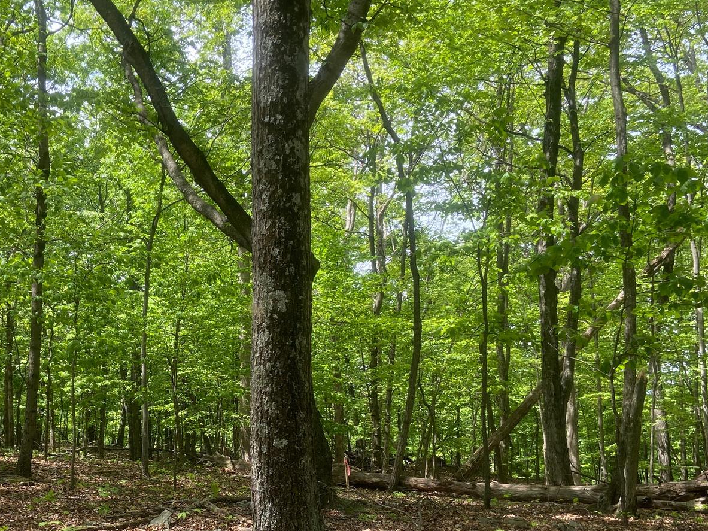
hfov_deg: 41.6
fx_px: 920
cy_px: 380
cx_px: 240
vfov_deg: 31.7
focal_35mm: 45
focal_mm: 4.25
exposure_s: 1/344
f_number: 1.8
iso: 32
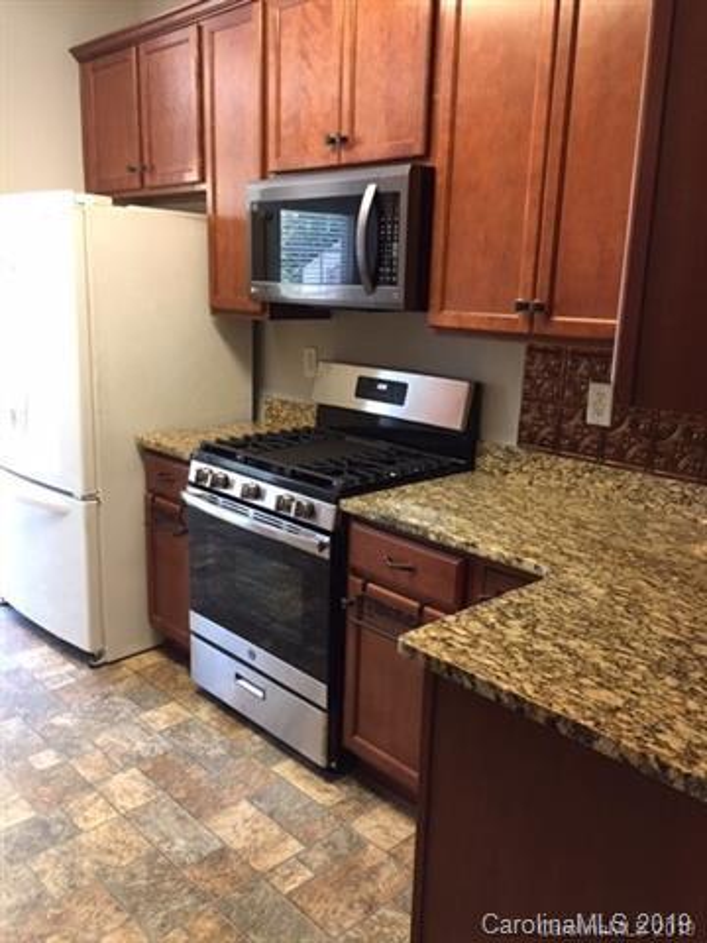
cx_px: 354
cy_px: 472
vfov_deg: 61.7
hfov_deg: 48.2
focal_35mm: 29
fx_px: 790
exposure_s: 1/30
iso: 160
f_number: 2.2
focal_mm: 4.15
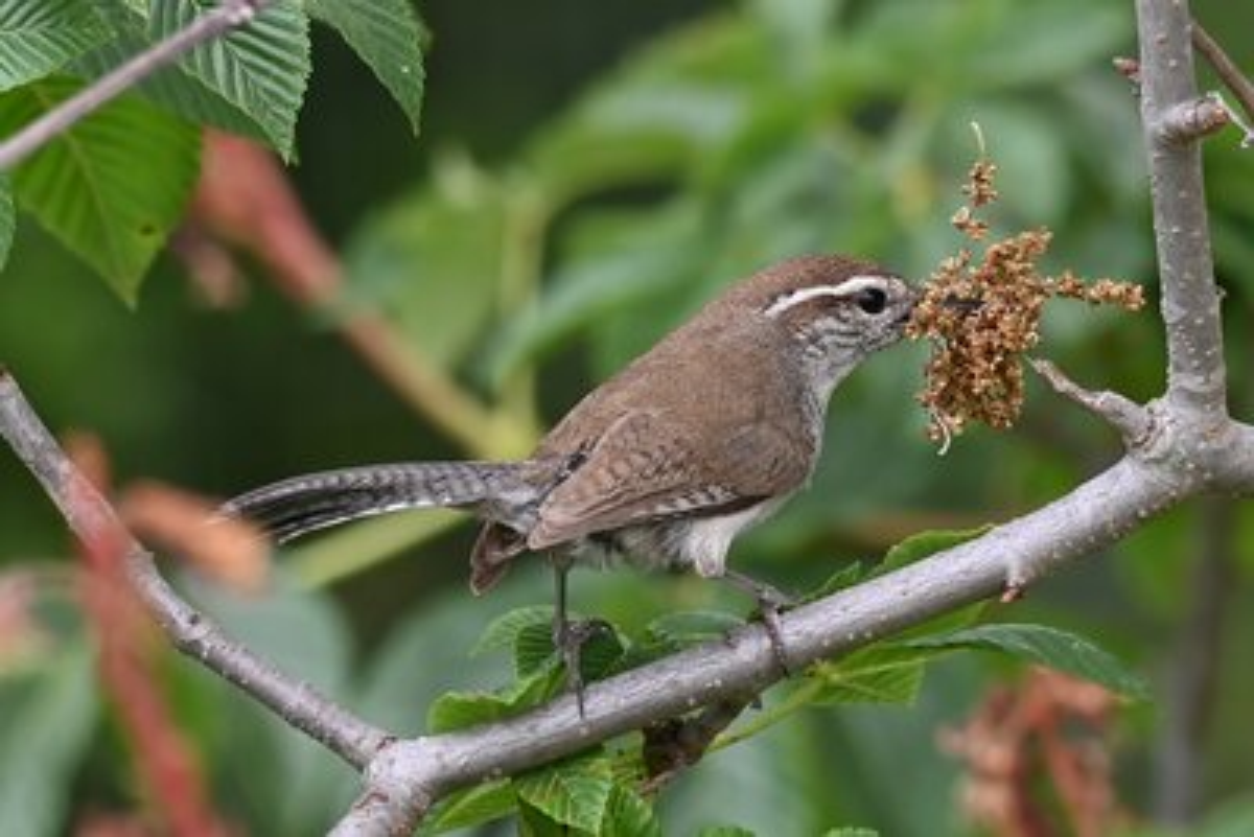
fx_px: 9408
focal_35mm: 270
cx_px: 627
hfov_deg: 7.6
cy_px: 418
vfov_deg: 5.1
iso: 320
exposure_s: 1/320
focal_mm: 180
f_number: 5.6
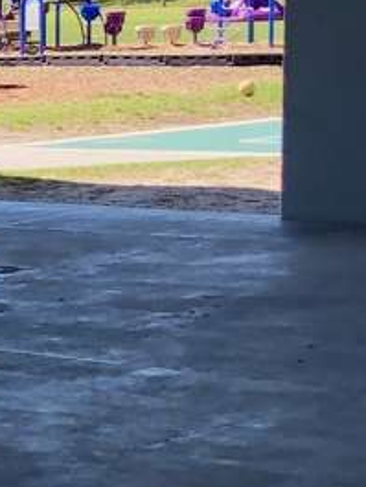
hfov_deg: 8.1
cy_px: 382
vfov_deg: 11.7
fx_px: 2381
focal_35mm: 169
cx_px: -526
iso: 20
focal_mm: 4
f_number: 1.8
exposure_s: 1/585
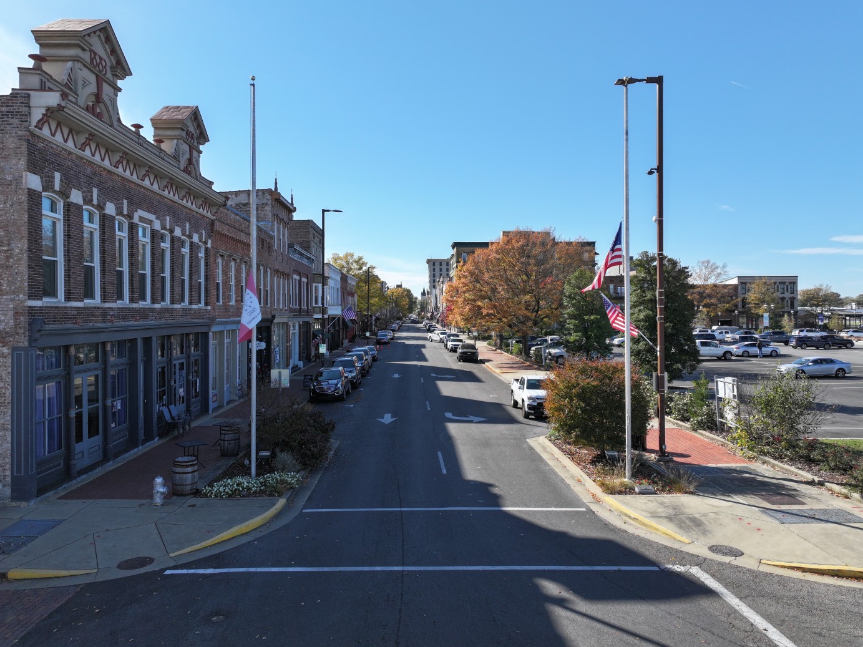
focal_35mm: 25
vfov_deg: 54.9
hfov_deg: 69.4
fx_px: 623
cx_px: 417
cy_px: 316
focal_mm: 12.29
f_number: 2.8
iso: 210
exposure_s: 1/2000
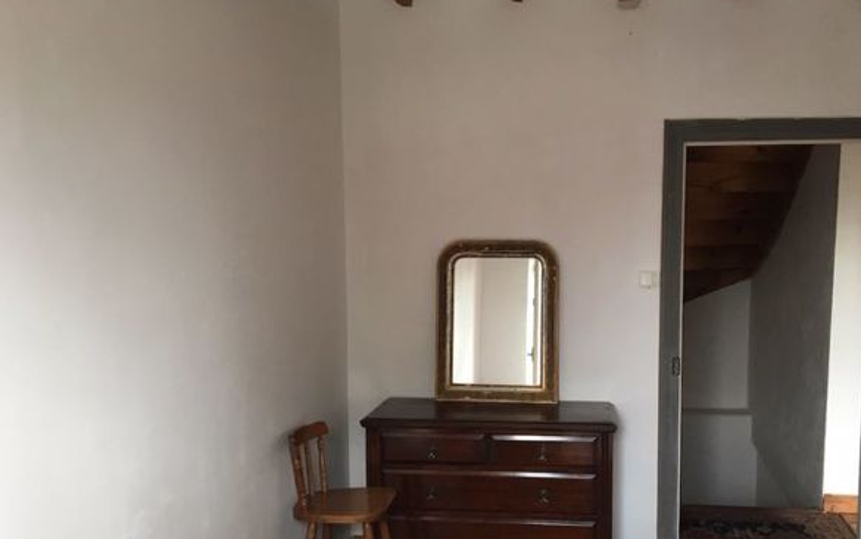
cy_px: 330
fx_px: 868
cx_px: 498
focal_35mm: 37
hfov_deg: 52.5
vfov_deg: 34.3
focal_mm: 4.15
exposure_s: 1/33
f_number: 2.2
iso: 40
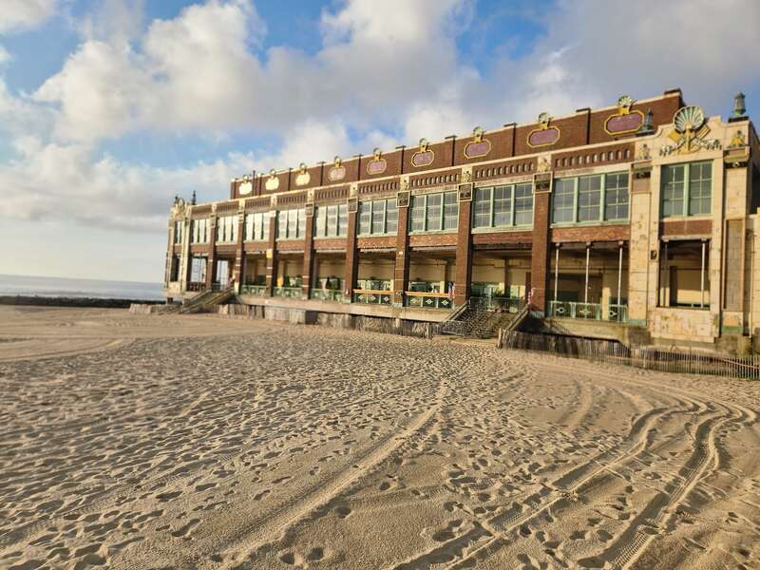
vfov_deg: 58.9
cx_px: 380
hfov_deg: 73.9
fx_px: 505
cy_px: 285
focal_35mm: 23
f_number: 1.8
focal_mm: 5.4
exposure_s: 1/1058
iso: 20
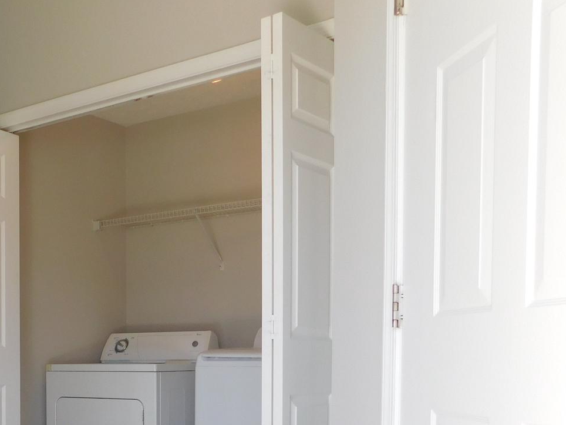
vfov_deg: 27.3
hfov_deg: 35.6
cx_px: 72
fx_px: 834
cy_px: 402
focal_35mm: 51
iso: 125
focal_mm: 4.1
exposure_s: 1/80
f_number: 3
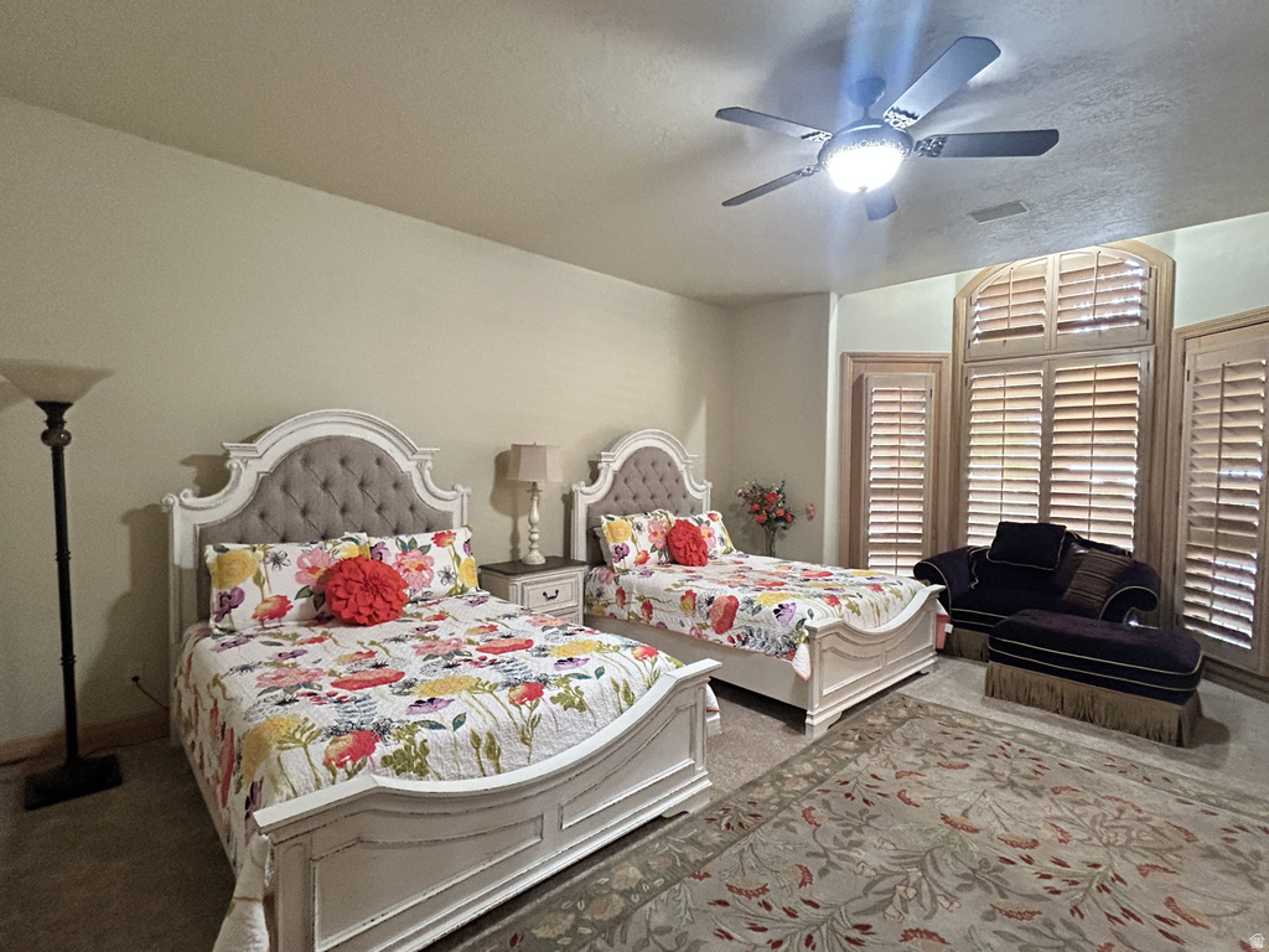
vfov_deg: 78.1
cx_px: 634
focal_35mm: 16
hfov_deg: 94.5
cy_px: 476
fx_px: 587
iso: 1000
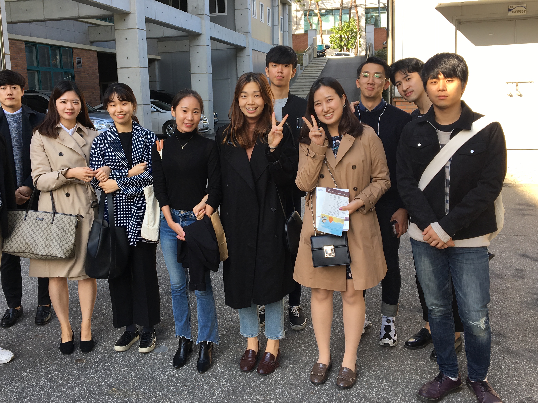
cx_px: 234
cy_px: 172
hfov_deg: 50.0
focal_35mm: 37
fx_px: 575
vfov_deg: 38.6
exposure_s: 1/242
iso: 25
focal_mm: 4.15
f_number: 2.2
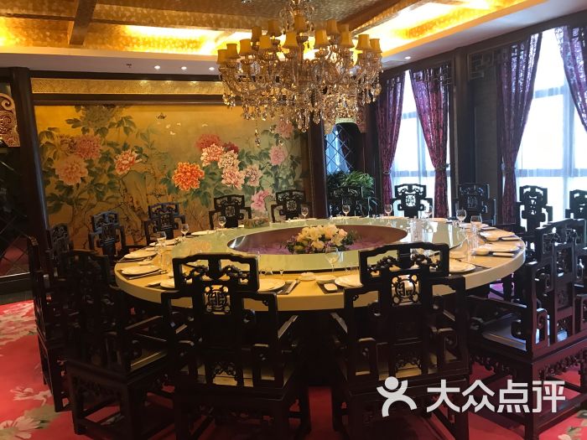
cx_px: 294
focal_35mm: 28
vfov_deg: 49.7
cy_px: 220
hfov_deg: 63.4
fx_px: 475
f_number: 1.8
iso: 64
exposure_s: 1/17
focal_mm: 3.99
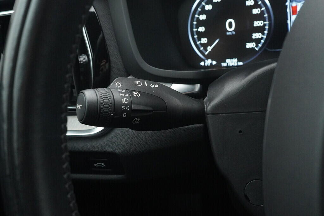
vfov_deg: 36.8
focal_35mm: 36
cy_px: 108
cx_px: 162
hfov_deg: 53.2
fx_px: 324
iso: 6400
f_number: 6.3
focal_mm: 24
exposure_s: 1/250
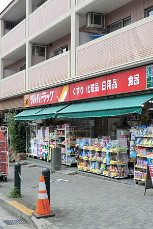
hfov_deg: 22.9
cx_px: 106
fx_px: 376
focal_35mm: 59
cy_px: 110
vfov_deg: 33.9
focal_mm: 7.1
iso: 80
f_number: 3.8
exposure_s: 1/400
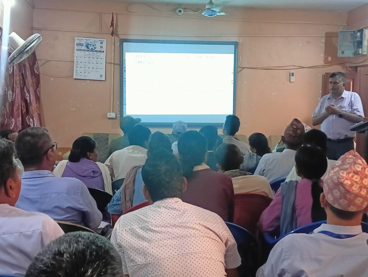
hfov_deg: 41.2
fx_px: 490
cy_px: 138
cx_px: 184
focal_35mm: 46
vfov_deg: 31.6
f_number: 1.8
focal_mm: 4.05
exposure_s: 1/100
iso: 1600
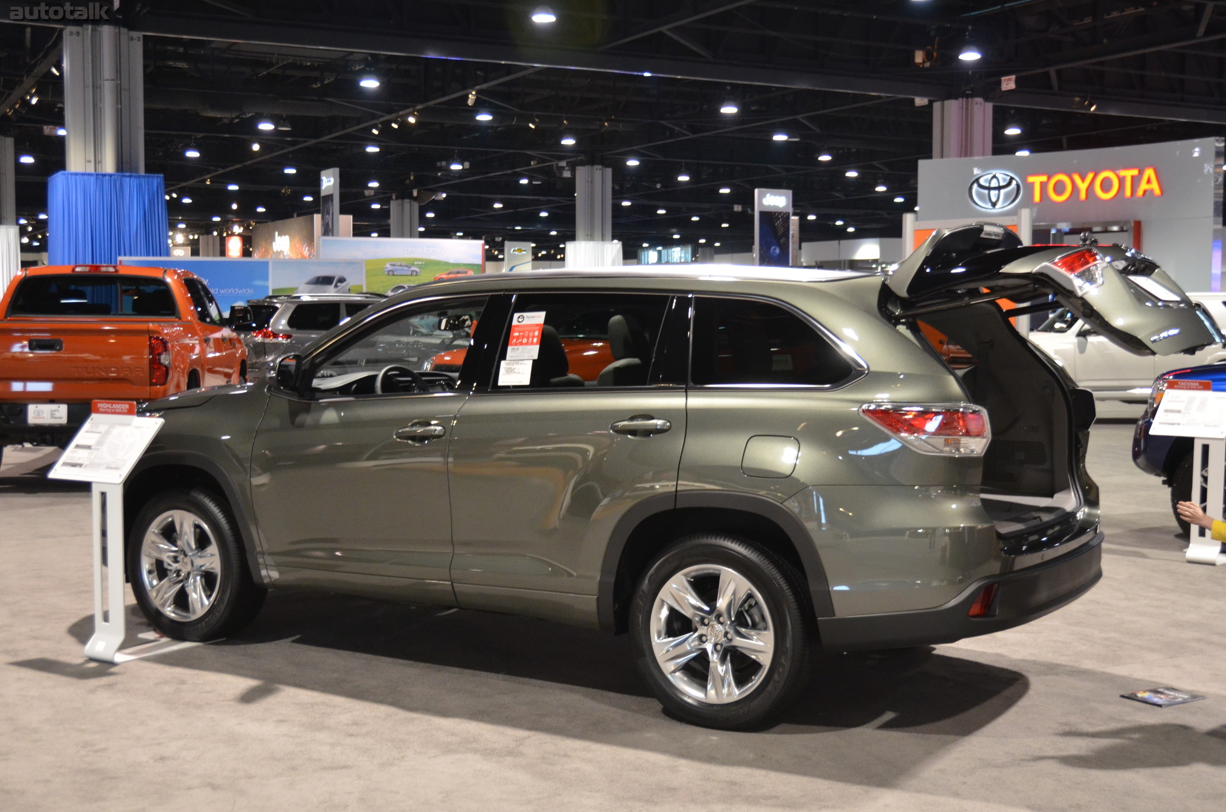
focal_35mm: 46
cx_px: 613
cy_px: 406
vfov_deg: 28.8
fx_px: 1580
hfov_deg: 42.4
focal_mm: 31
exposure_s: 1/50
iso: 1600
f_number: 4
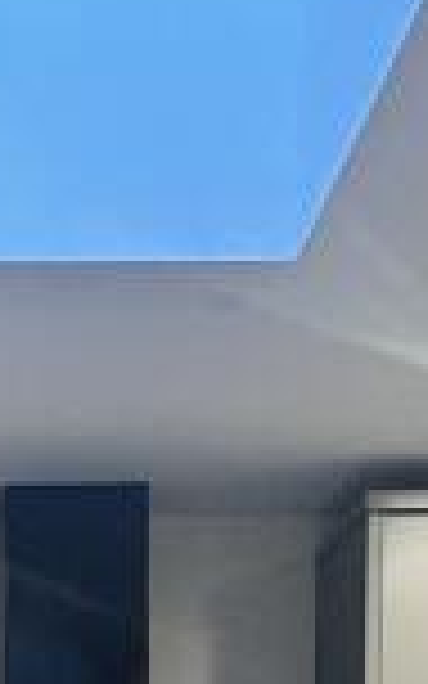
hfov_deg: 12.6
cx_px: -135
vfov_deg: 17.1
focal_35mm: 100
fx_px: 1866
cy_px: 1228
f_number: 2.2
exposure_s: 1/100
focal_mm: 2.22
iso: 125
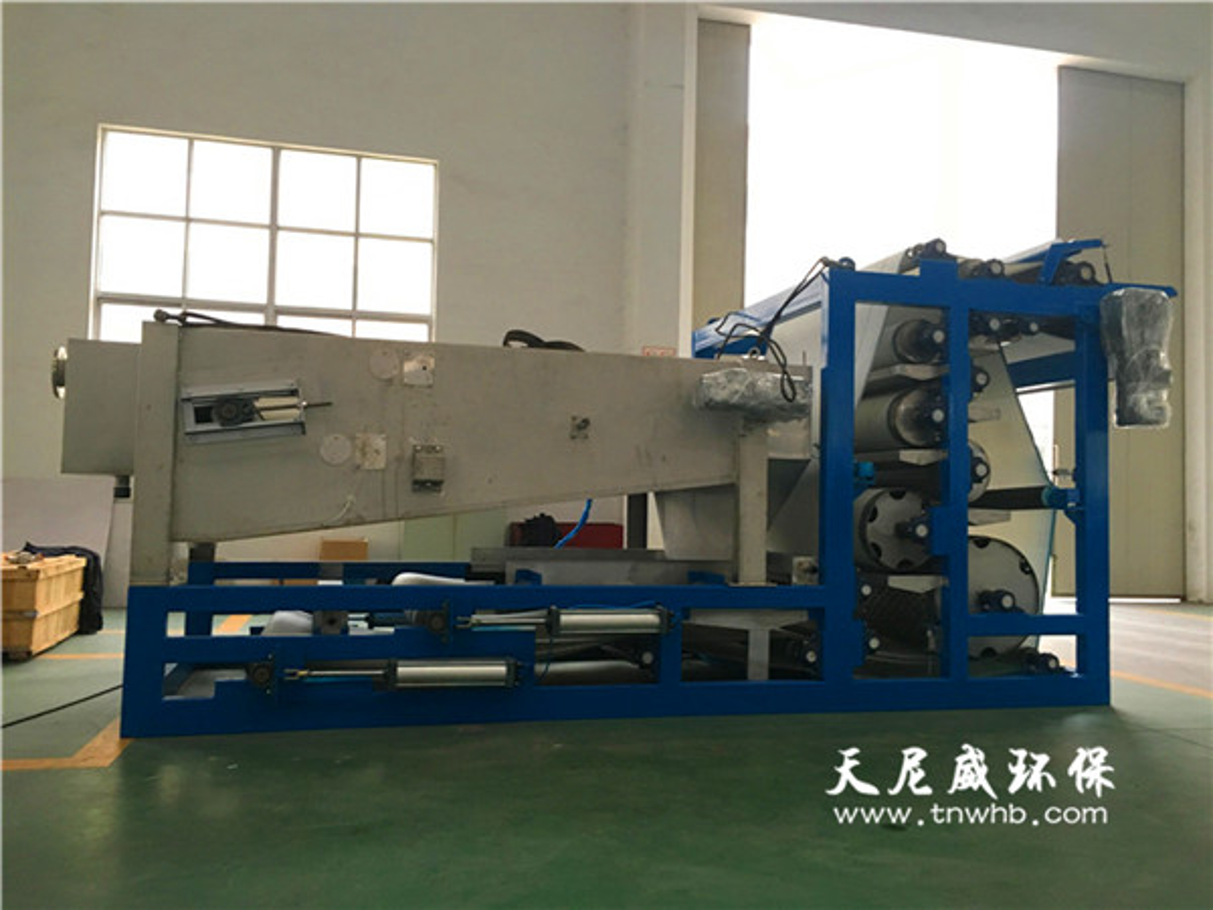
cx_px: 606
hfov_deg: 61.7
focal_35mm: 29
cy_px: 455
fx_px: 1016
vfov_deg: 48.2
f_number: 2.2
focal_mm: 4.15
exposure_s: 1/33
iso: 200
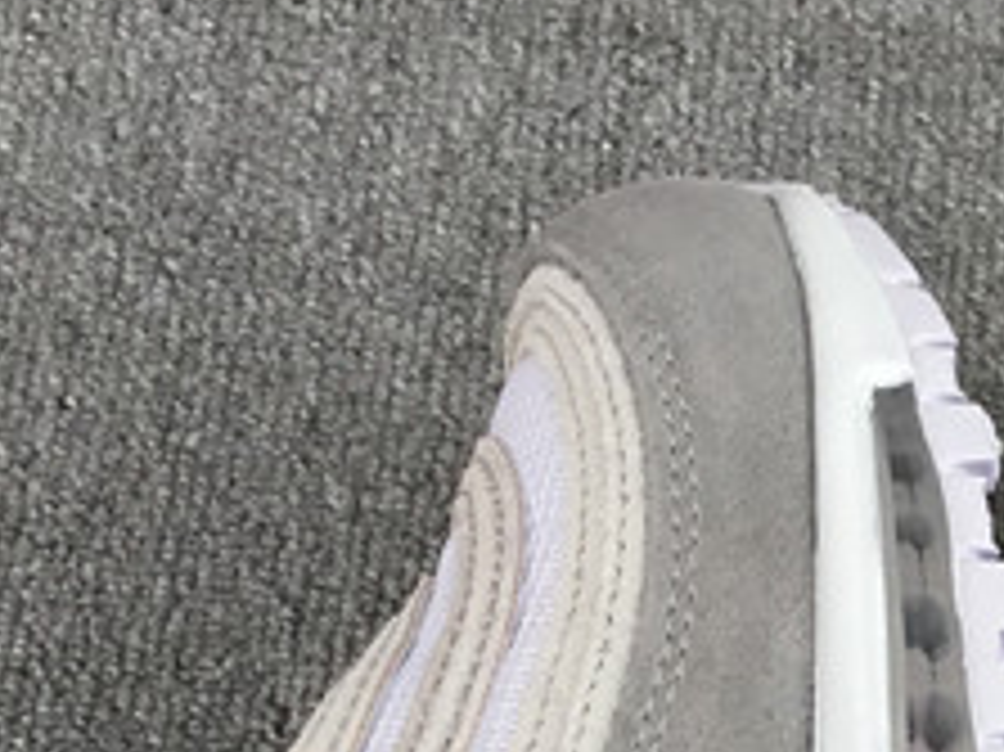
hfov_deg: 15.5
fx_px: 3624
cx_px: 995
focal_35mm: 125
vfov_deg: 11.1
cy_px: 1304
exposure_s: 1/169
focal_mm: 3.3
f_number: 2.4
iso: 25
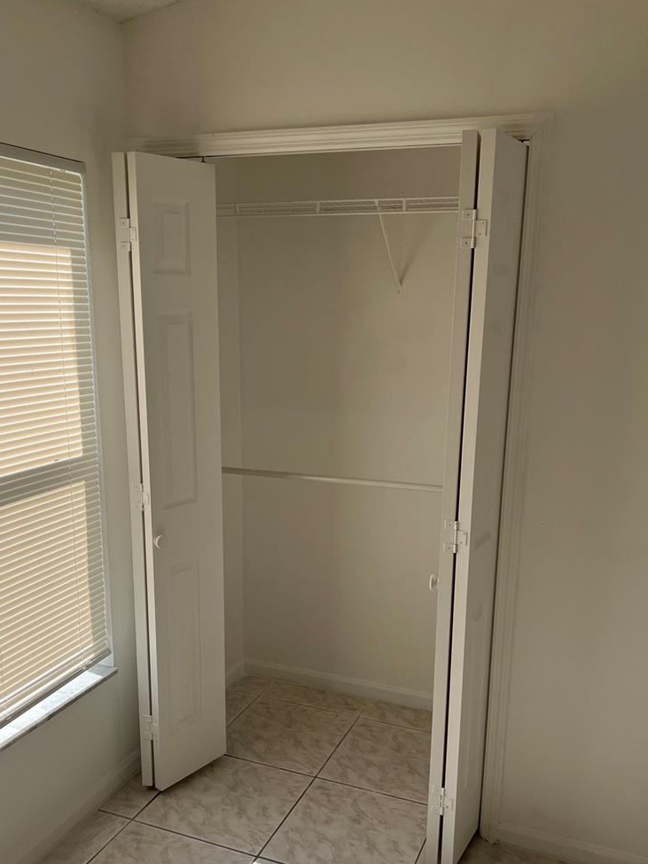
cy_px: 500
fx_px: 799
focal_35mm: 32
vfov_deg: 56.6
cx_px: 323
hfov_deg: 44.2
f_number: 1.5
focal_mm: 5.7
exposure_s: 1/1000
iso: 50
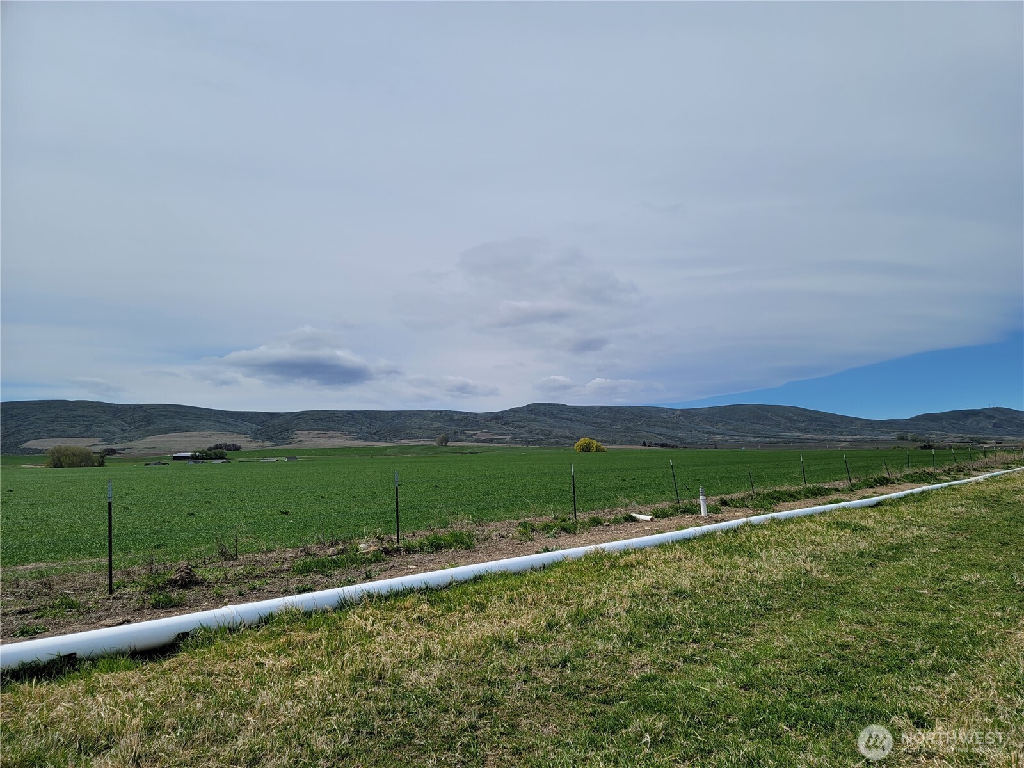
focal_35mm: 25
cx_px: 512
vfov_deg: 54.9
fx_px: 740
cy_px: 384
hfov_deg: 69.4
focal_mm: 7
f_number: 1.8
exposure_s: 1/2240
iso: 20
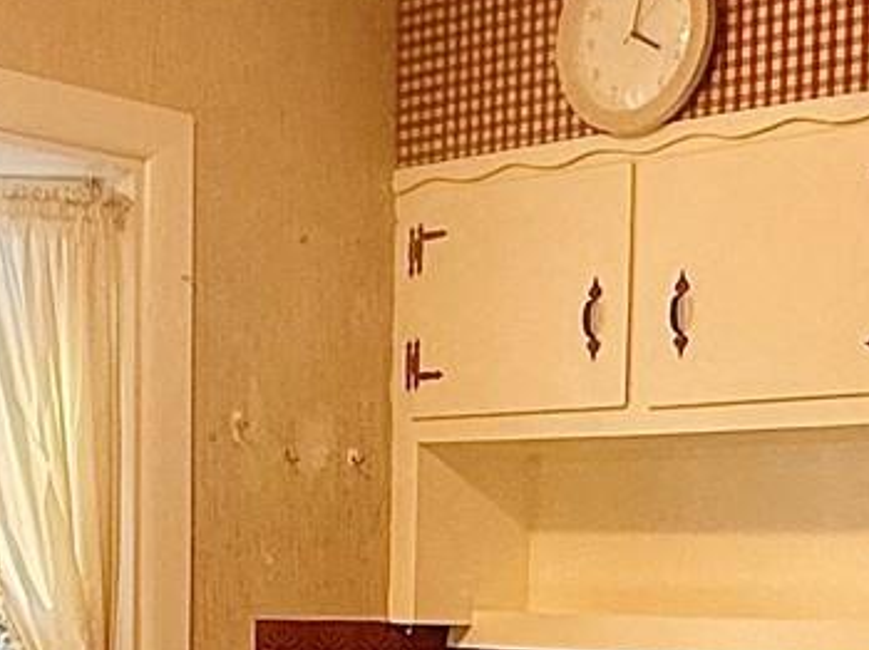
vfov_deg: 17.4
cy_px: 719
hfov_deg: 23.8
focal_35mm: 82
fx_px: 2057
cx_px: 499
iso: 80
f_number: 2.2
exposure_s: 1/99
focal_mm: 2.22
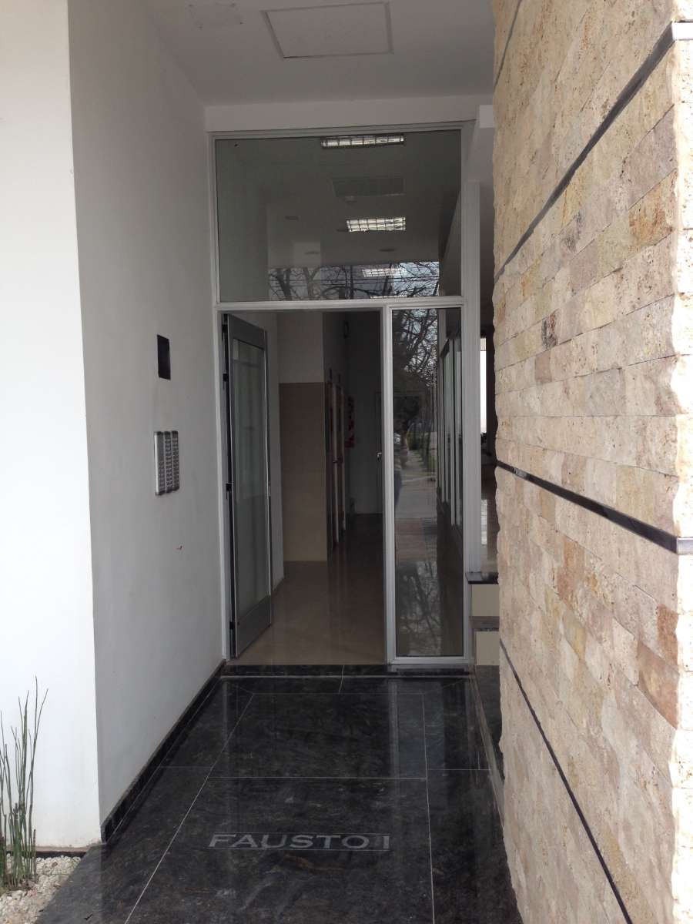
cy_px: 462
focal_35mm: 33
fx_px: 881
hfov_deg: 42.9
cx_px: 346
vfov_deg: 55.4
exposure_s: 1/206
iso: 50
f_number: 2.4
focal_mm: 4.12
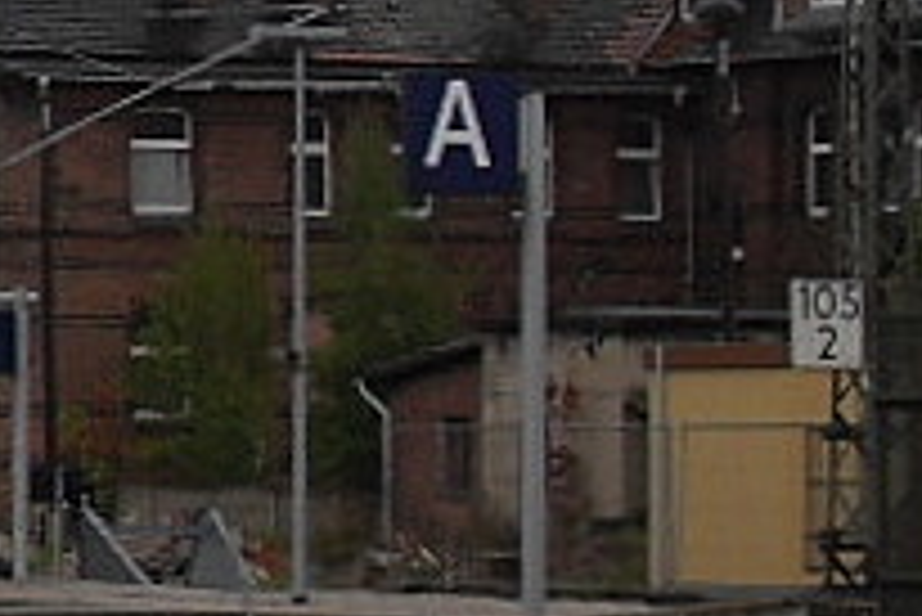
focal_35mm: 306
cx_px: -1052
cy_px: 130
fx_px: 7842
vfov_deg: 4.5
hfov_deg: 6.5
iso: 80
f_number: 3.7
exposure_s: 1/500
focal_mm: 10.1
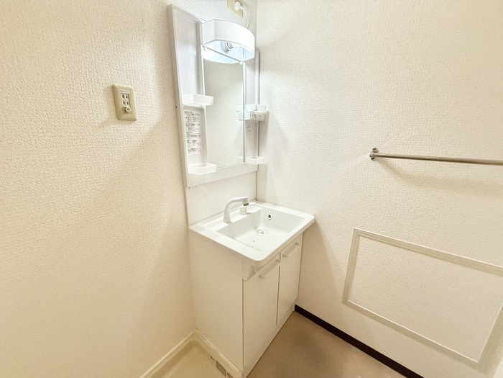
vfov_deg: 85.7
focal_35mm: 14
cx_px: 252
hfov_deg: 102.1
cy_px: 189
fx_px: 203
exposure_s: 1/120
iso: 320
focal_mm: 2.22
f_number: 2.2
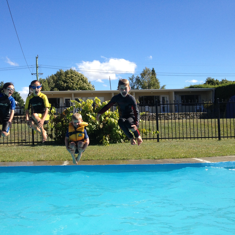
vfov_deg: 40.0
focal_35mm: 42
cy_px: 117
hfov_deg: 39.5
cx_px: 77
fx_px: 323
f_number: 2.4
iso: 50
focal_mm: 4.28
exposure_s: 1/1416
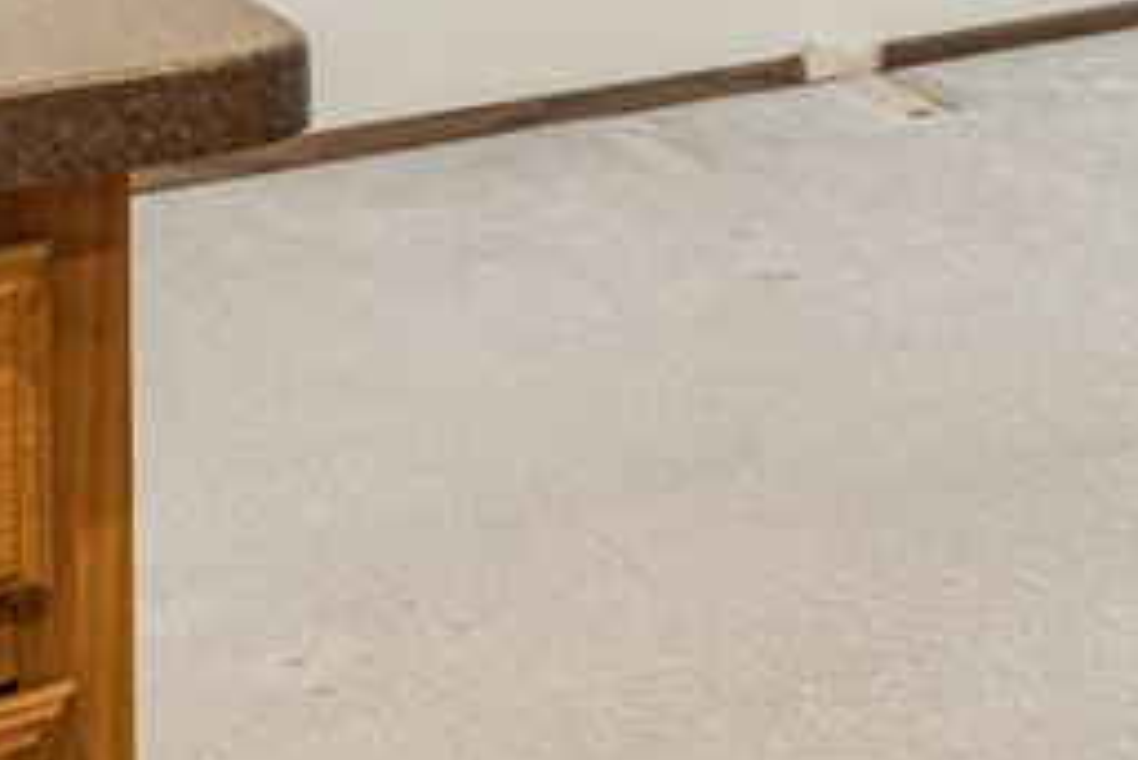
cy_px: -527
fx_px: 2530
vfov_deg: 15.2
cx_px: 1654
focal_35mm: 80
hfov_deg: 21.6
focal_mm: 16
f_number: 10
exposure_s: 1/1.67
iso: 400
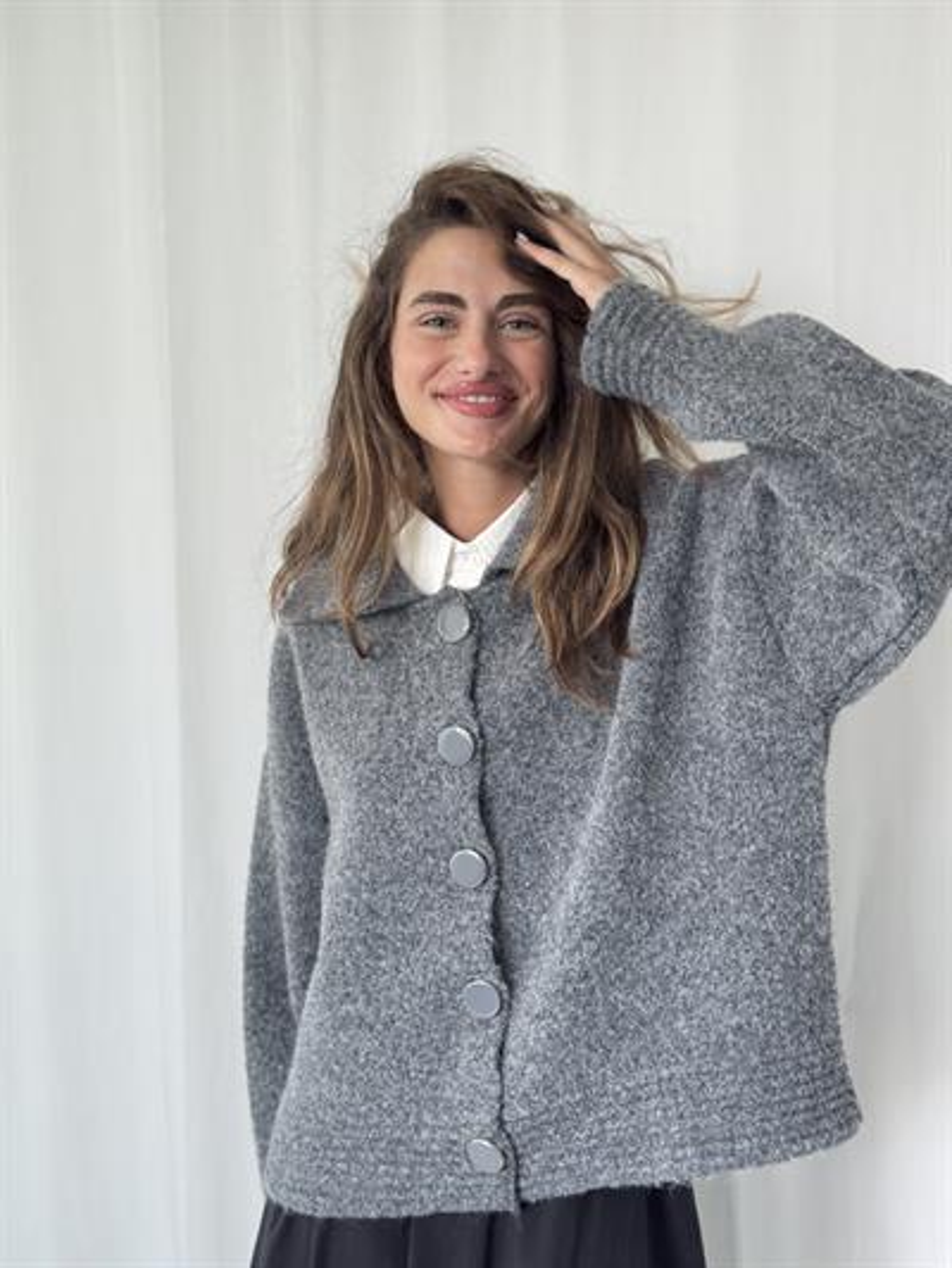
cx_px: 476
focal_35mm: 48
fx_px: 1759
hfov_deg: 30.3
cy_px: 634
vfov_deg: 39.6
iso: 100
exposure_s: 1/83
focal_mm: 6.76
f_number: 1.78
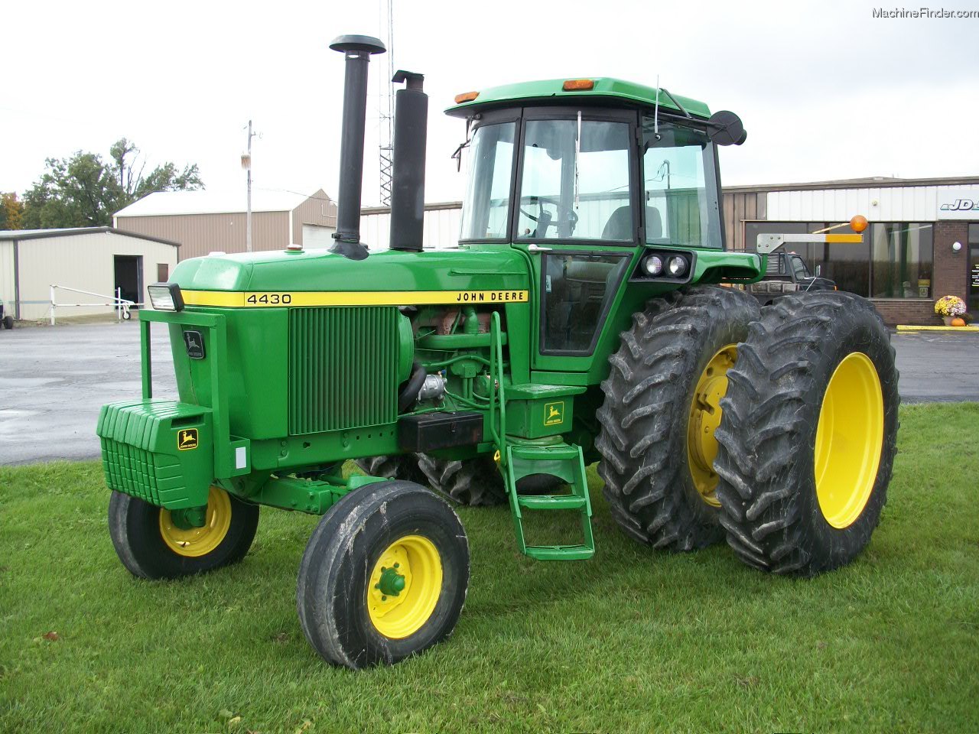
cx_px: 490
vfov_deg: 40.7
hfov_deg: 52.6
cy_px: 367
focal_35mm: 35
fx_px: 990
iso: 80
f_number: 3.1
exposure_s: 1/200
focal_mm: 6.3
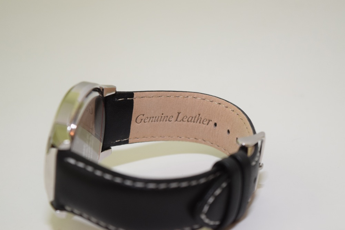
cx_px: 172
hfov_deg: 24.6
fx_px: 791
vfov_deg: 16.6
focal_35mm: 82
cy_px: 115
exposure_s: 1/60
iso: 1100
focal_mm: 55
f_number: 5.6
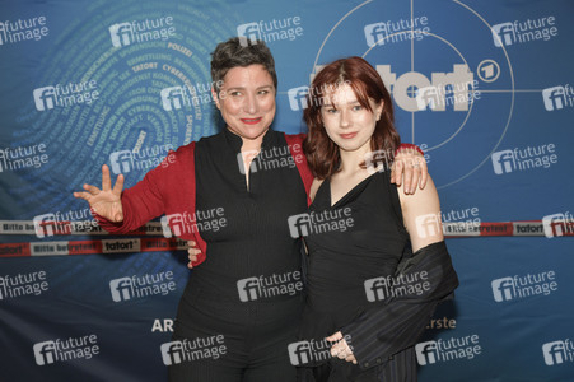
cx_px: 287
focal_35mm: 55
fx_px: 876
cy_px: 191
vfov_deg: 24.6
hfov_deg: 36.3
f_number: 5.6
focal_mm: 55
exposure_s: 1/200
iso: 640
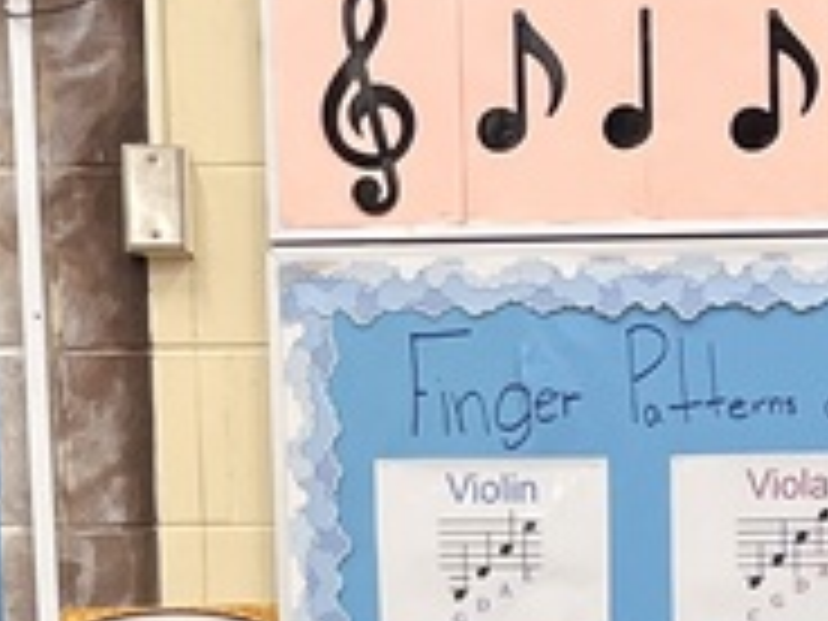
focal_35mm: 145
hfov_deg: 13.5
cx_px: 720
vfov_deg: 9.1
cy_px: 1516
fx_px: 3468
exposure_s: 1/120
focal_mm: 5.1
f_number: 1.6
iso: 100
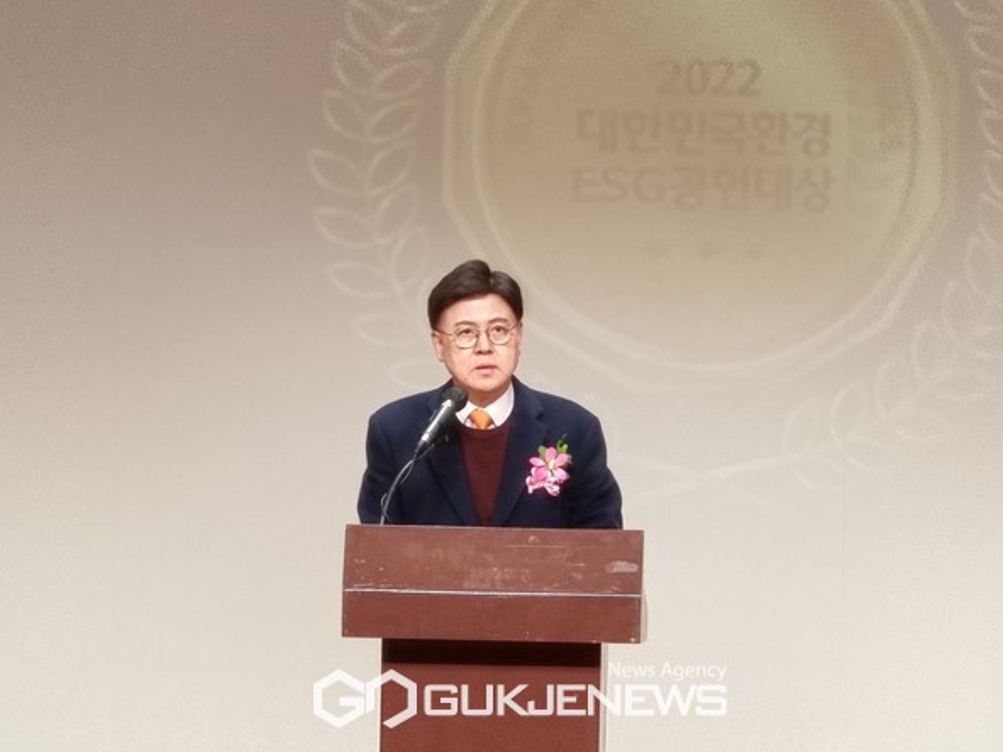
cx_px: 496
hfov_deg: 26.7
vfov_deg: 20.2
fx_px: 2115
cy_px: 373
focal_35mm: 73
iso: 100
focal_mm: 9
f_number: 2.4
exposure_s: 1/60
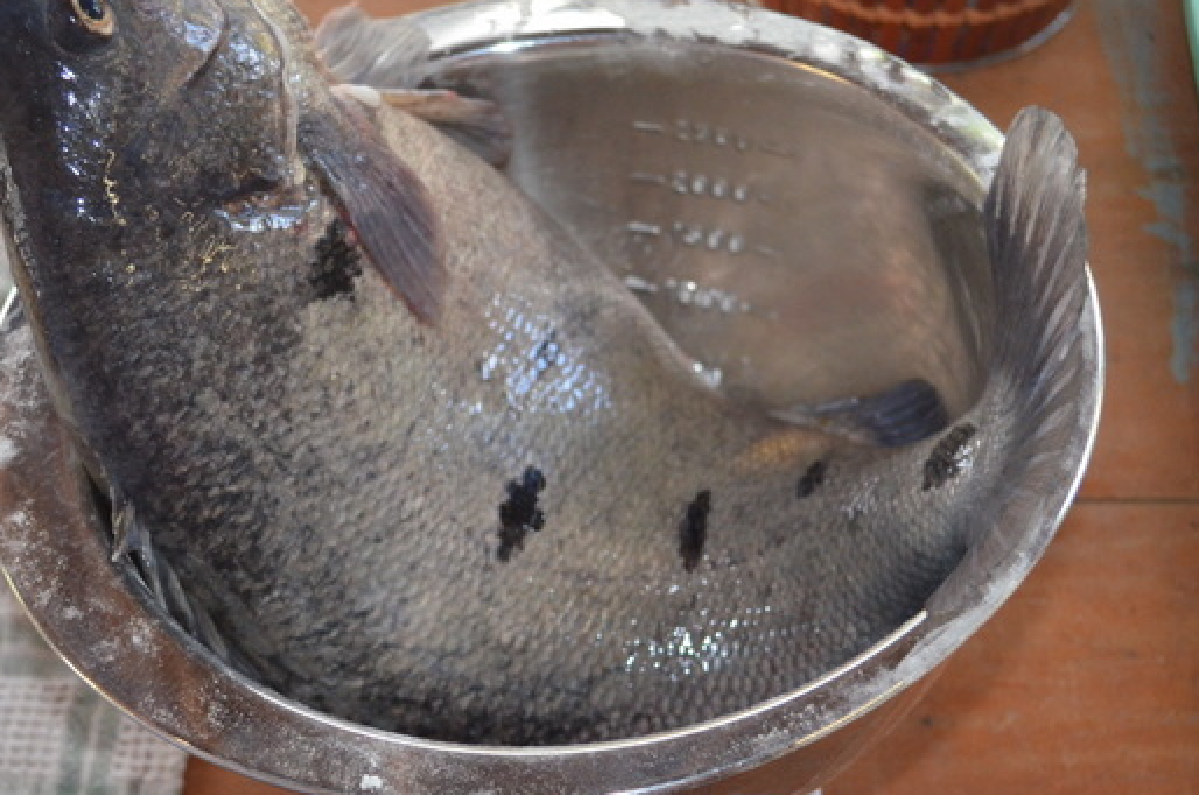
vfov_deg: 24.0
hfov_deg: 35.6
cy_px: 550
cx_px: 523
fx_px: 1862
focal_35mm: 56
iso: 2200
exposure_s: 1/60
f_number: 4
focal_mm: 24
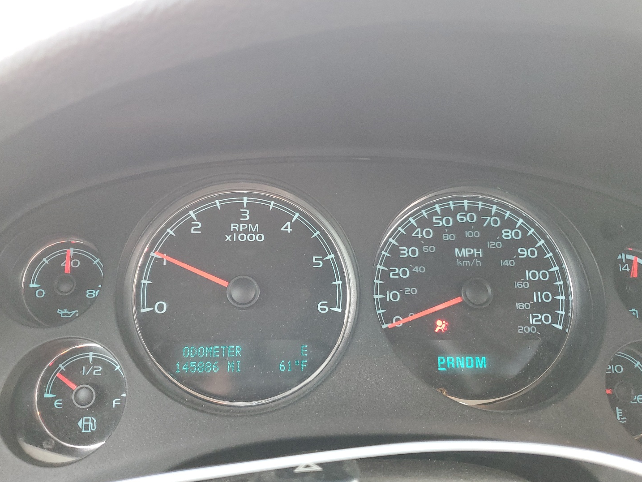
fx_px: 538
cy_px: 260
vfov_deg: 48.2
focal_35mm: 29
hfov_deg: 61.6
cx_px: 310
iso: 156
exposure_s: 1/60.2
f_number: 1.5
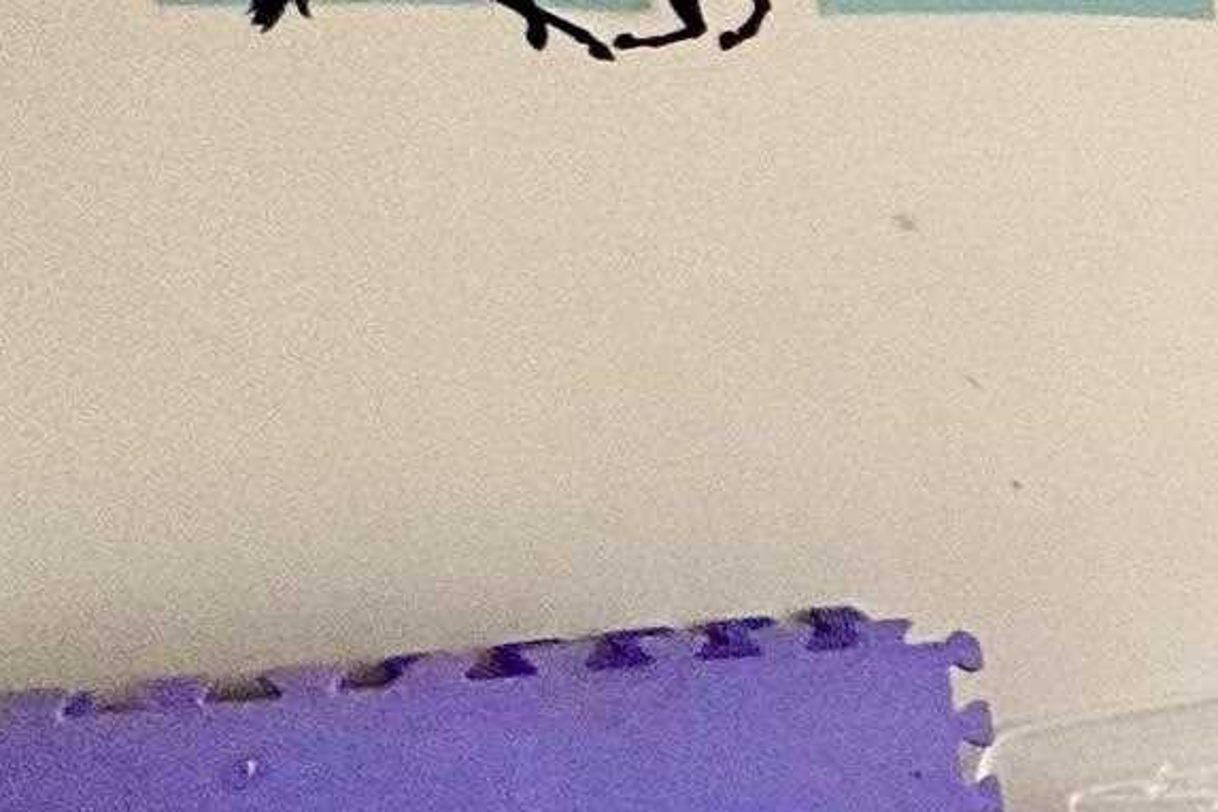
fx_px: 2639
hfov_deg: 14.0
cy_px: 610
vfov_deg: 17.4
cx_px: 3123
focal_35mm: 78
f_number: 2.2
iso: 40
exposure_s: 1/139
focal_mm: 2.22
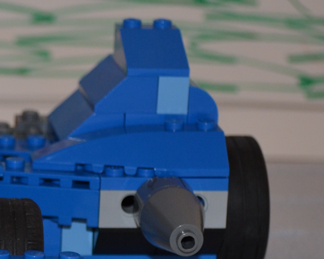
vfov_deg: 8.7
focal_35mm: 177
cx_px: -94
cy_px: 168
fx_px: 1697
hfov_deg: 10.7
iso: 500
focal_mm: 40
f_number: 5.3
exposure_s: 1/60
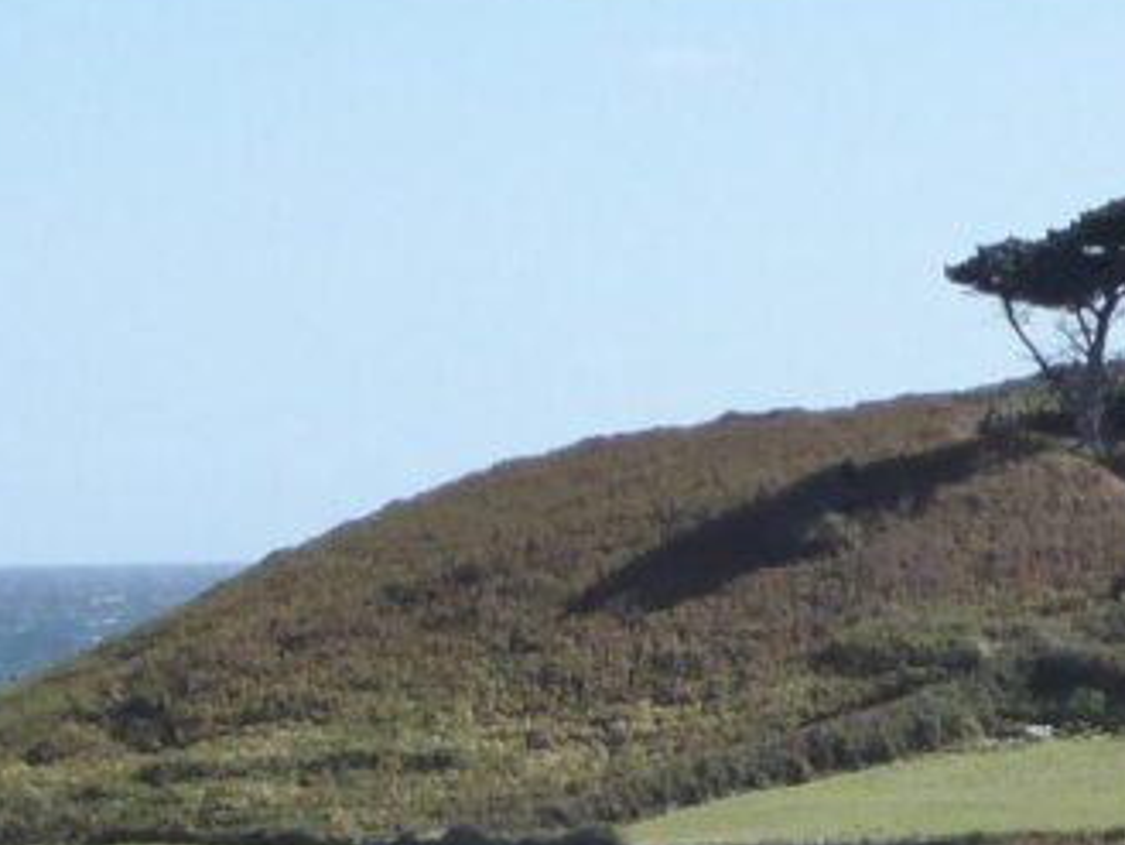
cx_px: 841
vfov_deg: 8.8
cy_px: 1208
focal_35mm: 165
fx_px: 5364
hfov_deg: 11.9
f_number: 4.1
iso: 200
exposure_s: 1/800
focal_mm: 9
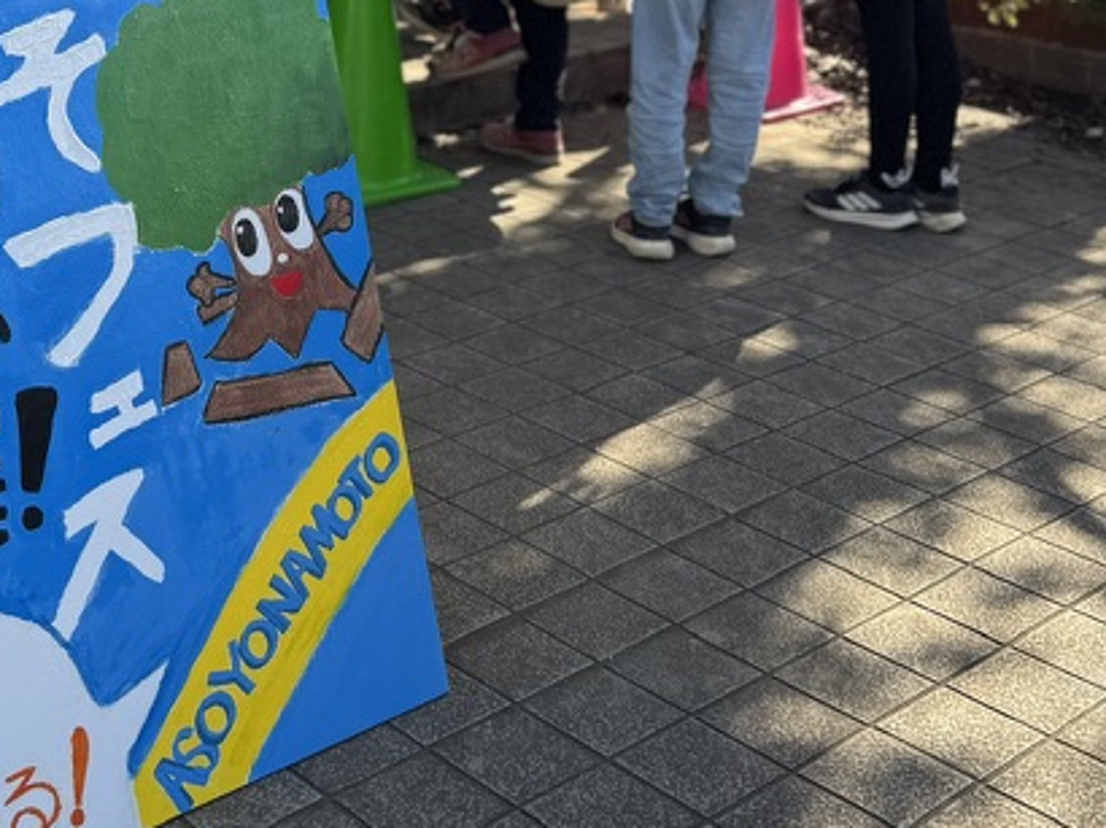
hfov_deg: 31.9
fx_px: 1916
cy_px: 67
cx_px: 351
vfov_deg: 23.7
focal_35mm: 60
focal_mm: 6.76
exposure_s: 1/832
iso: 80
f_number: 1.78
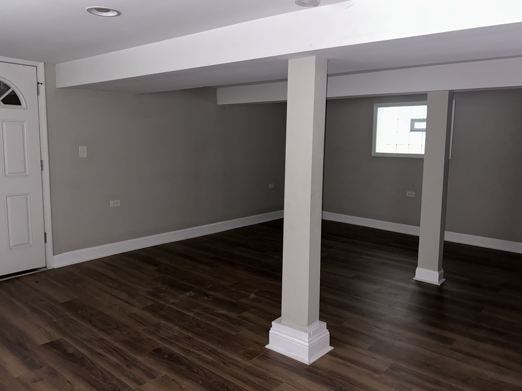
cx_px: 263
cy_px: 194
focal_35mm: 27
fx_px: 407
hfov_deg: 65.3
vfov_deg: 51.3
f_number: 1.5
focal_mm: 5.7
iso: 160
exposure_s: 1/8
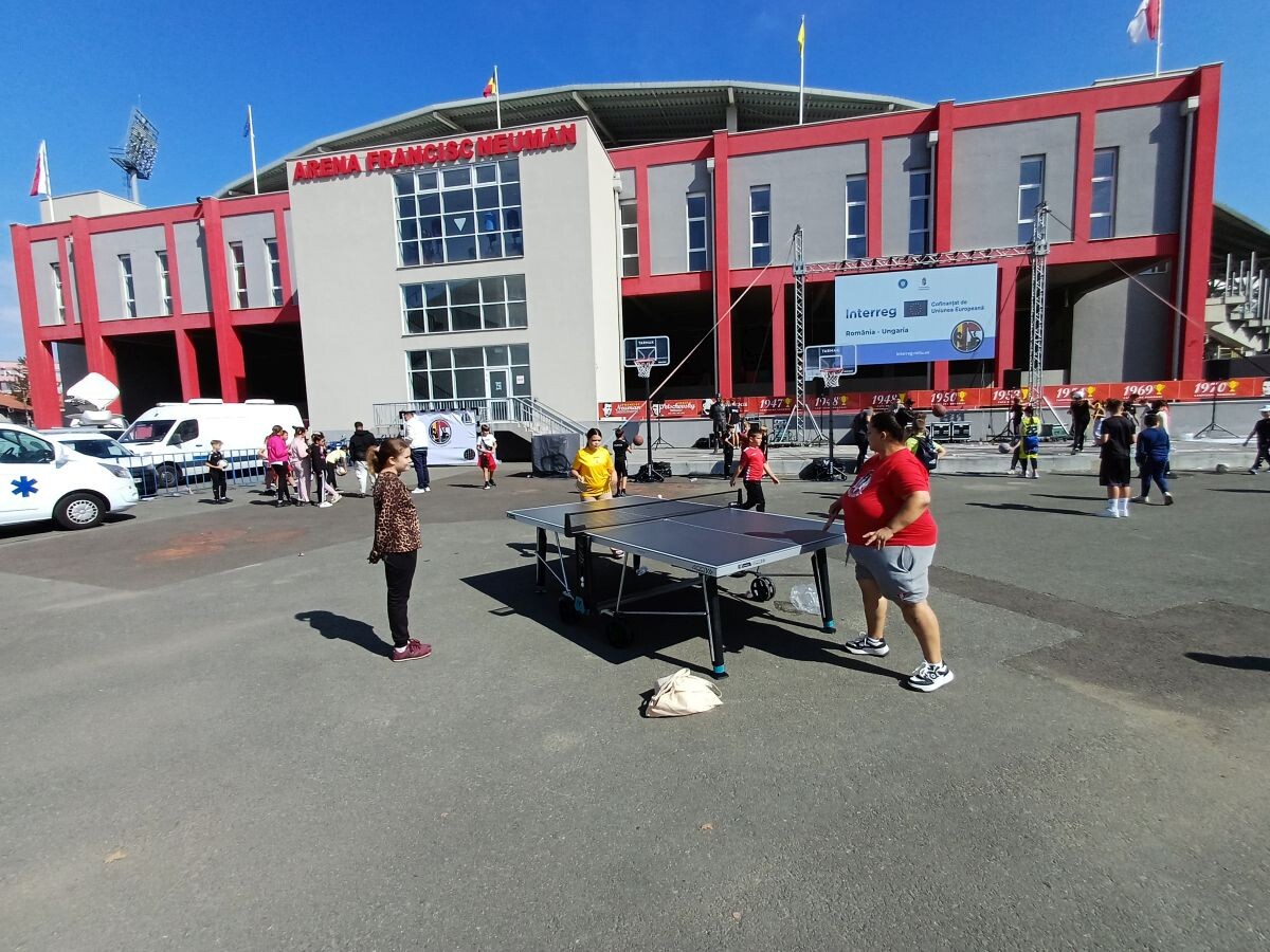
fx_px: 587
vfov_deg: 78.1
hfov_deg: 94.5
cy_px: 476
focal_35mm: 16
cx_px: 635
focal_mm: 1.64
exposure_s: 1/1311
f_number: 2.2
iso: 40
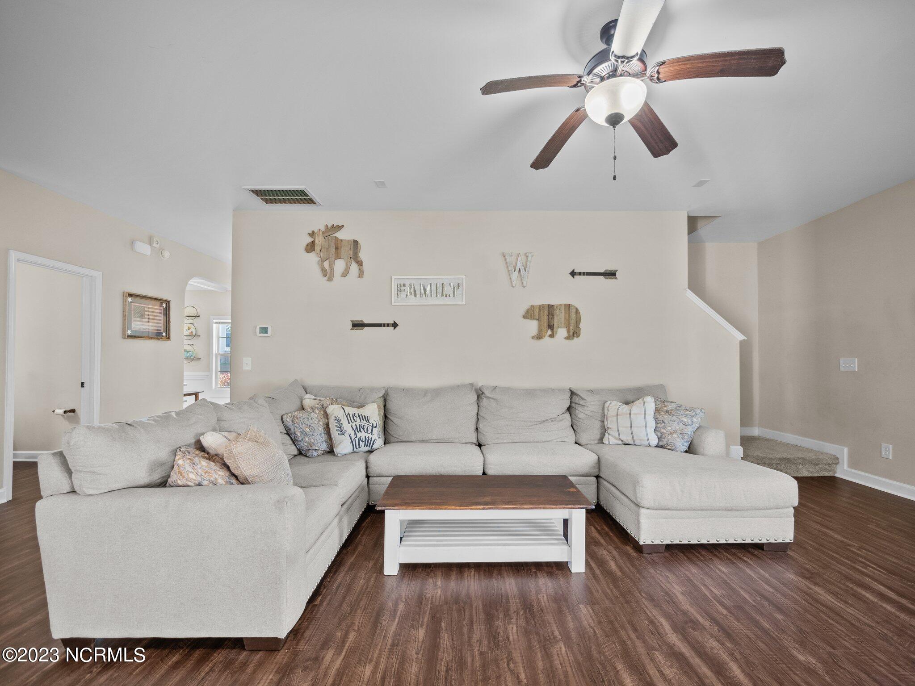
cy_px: 343
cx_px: 458
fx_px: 370
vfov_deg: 85.7
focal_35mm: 14
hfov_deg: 102.1
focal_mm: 7
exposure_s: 1/6
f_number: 4
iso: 400
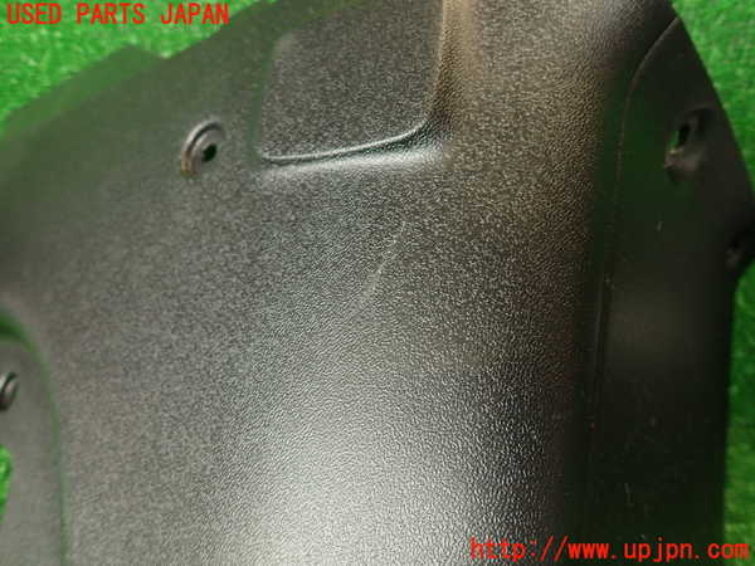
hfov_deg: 69.4
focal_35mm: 25
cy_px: 283
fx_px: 545
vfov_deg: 54.9
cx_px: 378
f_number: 2
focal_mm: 4.5
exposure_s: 1/40
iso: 200
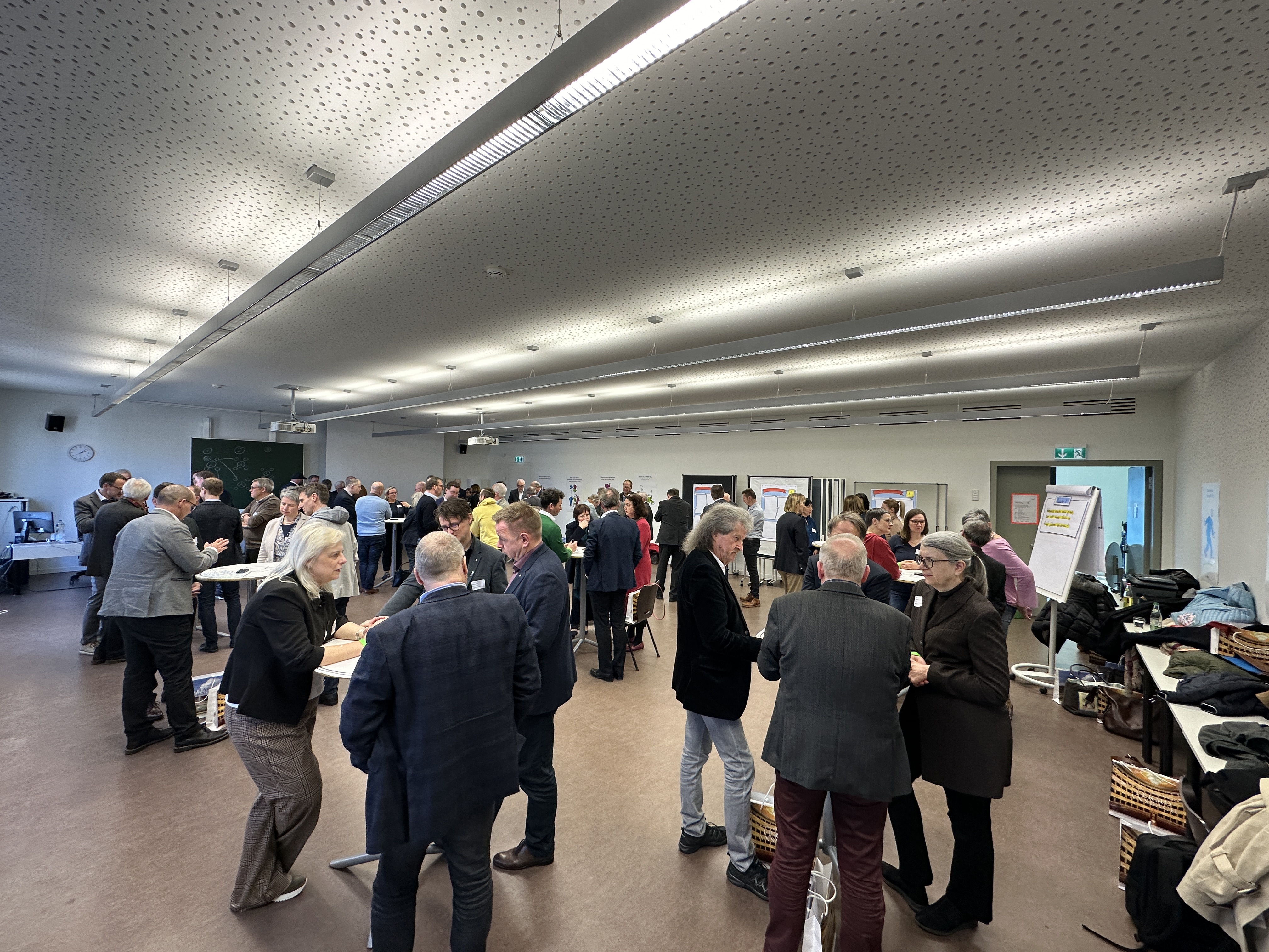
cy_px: 476
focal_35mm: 14
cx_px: 634
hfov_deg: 102.1
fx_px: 513
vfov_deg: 85.7
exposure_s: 1/100
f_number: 2.2
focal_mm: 2.22
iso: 100
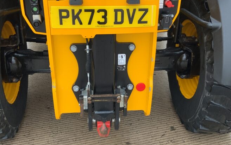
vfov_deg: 26.8
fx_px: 302
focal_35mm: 48
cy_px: 58
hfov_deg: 41.8
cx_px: 118
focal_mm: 3
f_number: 1.8
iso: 64
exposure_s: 1/103
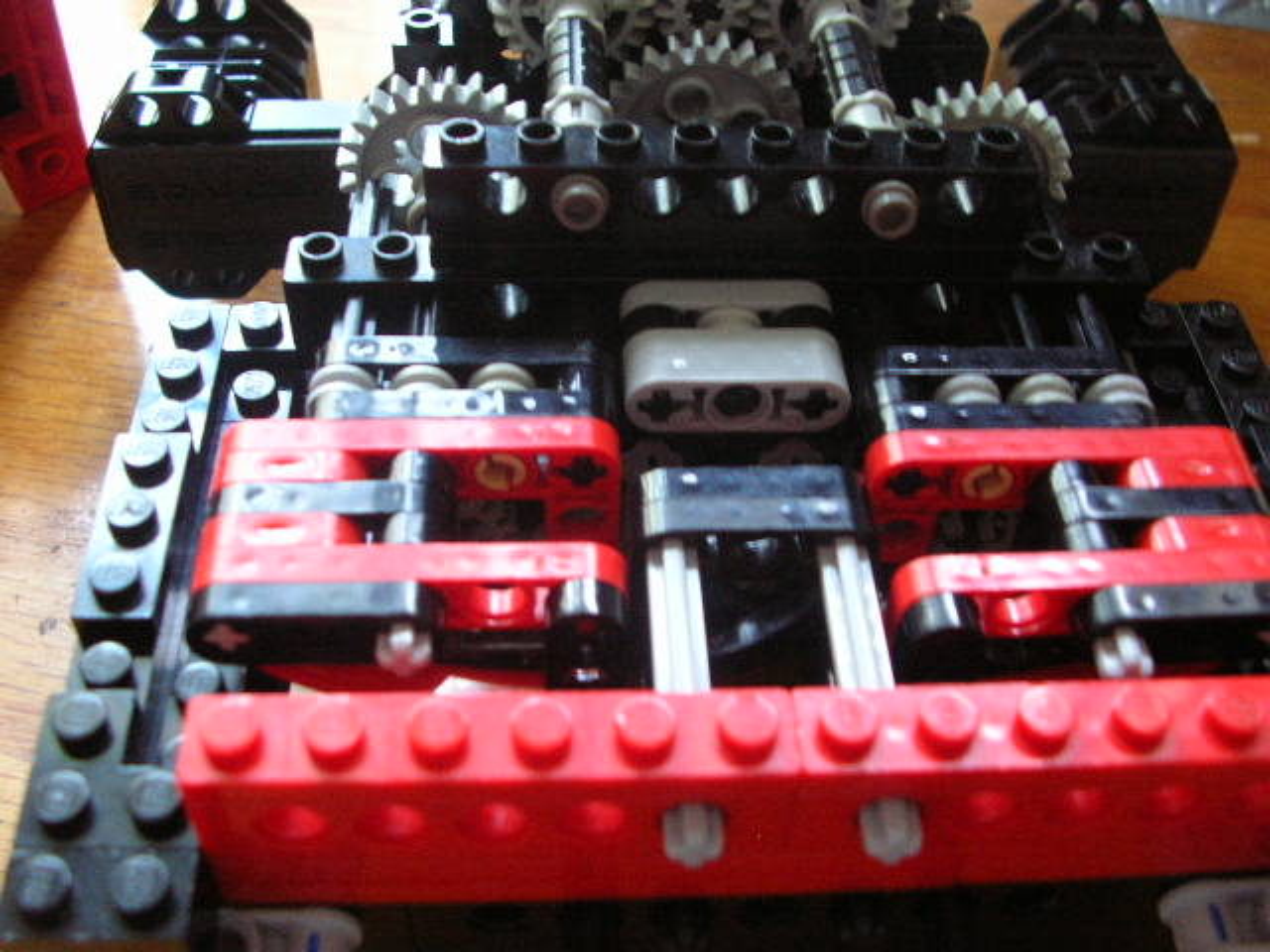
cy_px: 476
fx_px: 1468
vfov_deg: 36.0
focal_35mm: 40
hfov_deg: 46.8
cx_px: 635
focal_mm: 6.6
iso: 149
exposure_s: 1/5.9
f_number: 3
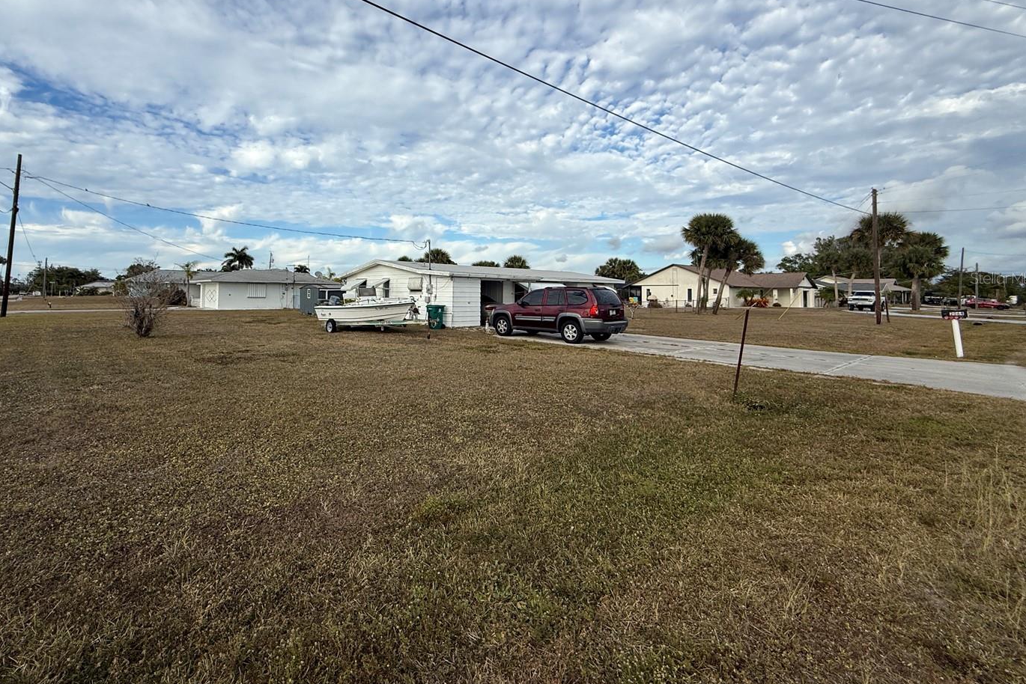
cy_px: 278
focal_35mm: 17
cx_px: 442
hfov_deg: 92.7
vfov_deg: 69.8
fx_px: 485
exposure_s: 1/2024
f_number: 2.2
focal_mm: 2.22
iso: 50
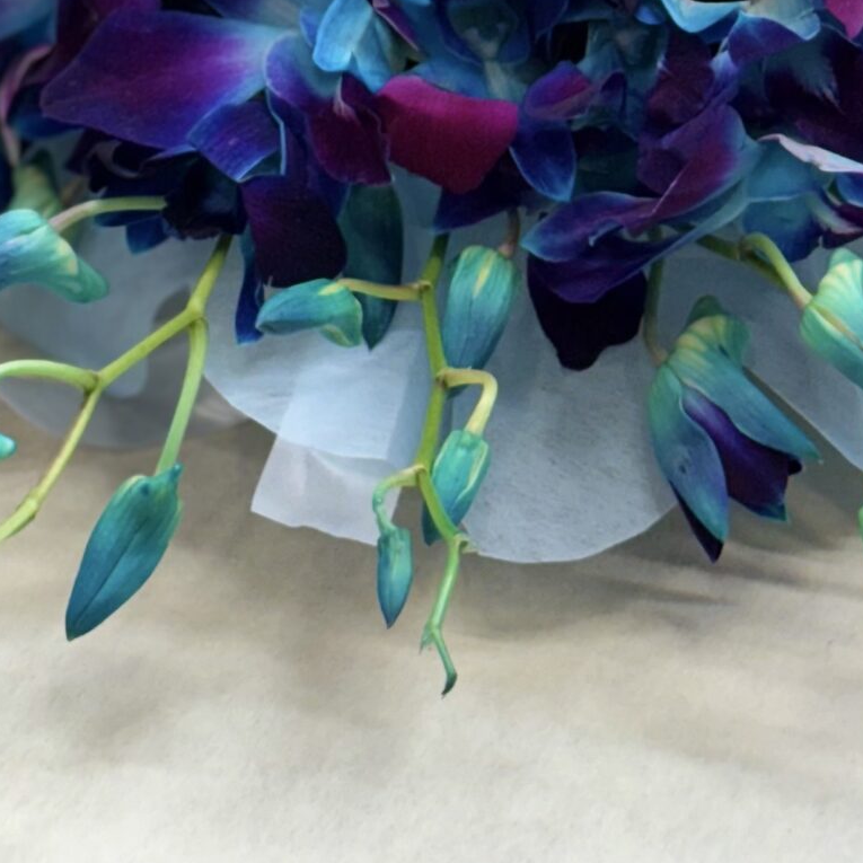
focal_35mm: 142
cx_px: 390
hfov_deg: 12.3
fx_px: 4005
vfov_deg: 11.7
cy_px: -463
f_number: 1.78
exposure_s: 1/100
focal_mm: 6.76
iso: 64
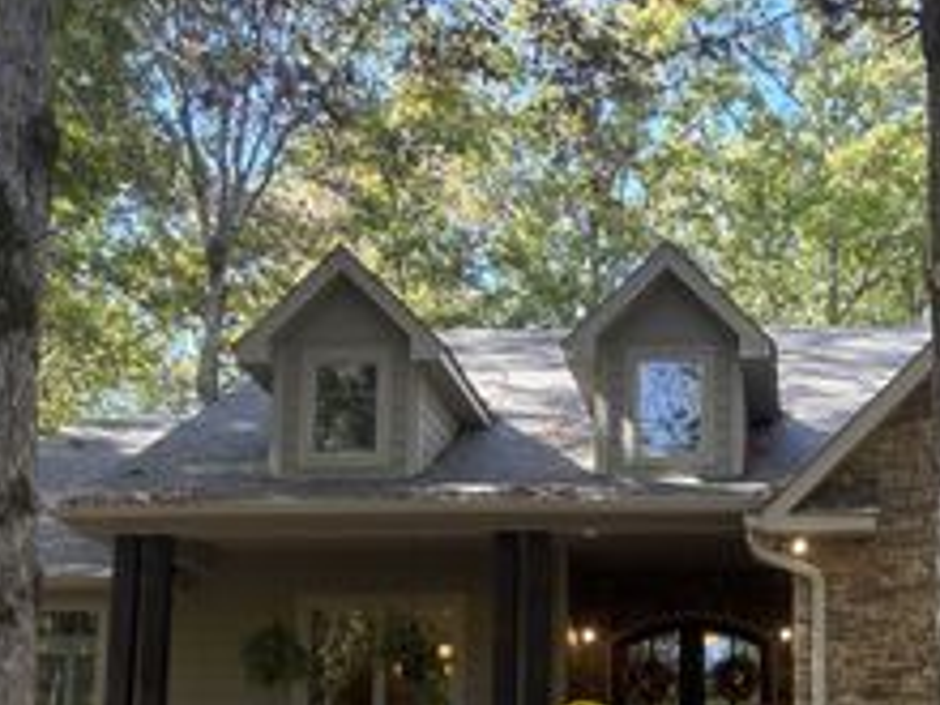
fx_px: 1602
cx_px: 761
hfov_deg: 31.8
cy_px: 626
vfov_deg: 24.2
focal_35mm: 59
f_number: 1.6
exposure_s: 1/121
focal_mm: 5.96
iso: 40
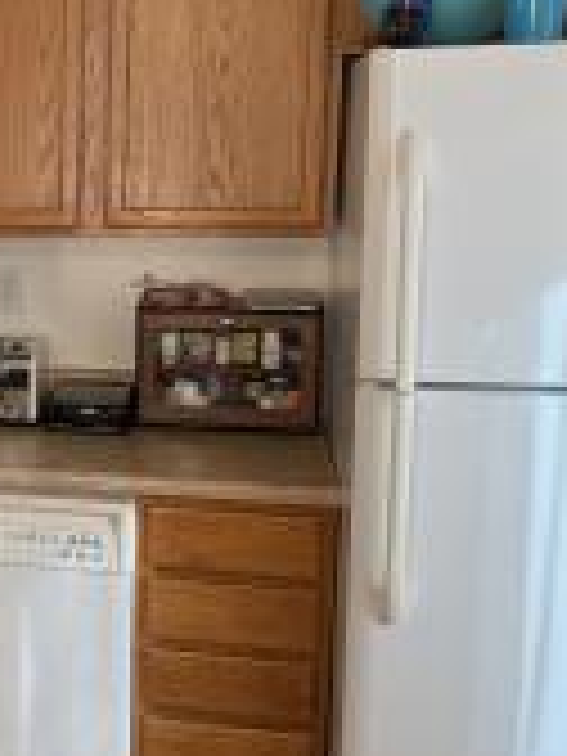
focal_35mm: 57
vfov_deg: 33.8
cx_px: -180
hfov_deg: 22.7
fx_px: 1245
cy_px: 346
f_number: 1.78
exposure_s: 1/120
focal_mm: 6.76
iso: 160
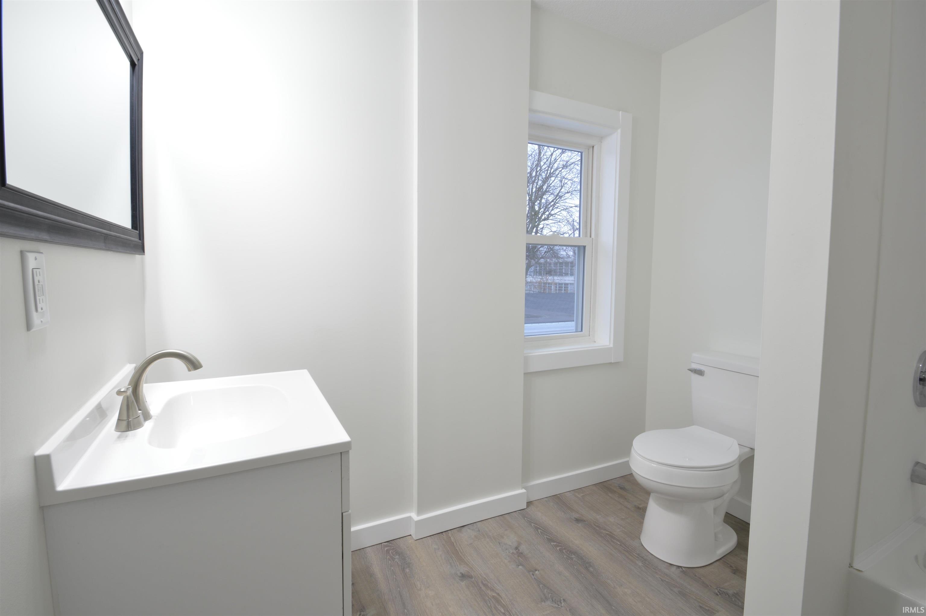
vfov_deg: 77.2
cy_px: 308
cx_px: 463
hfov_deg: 100.4
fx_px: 385
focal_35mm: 15
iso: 100
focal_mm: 10
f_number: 13
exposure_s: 1/2
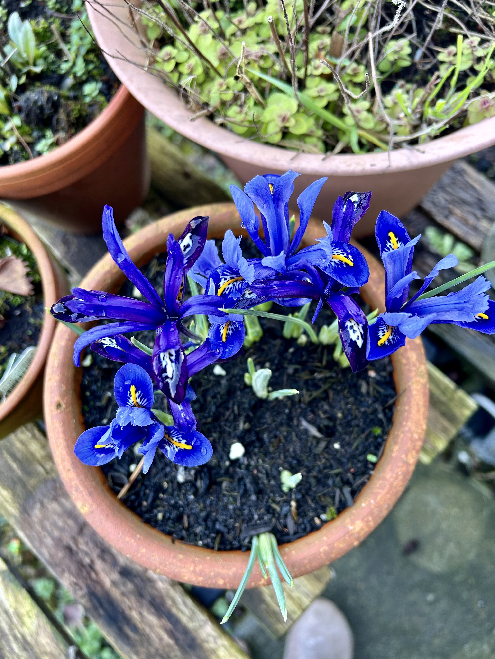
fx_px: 496
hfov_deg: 53.1
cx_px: 248
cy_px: 330
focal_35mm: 26
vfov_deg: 67.3
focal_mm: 5.7
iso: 80
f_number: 1.5
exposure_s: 1/121
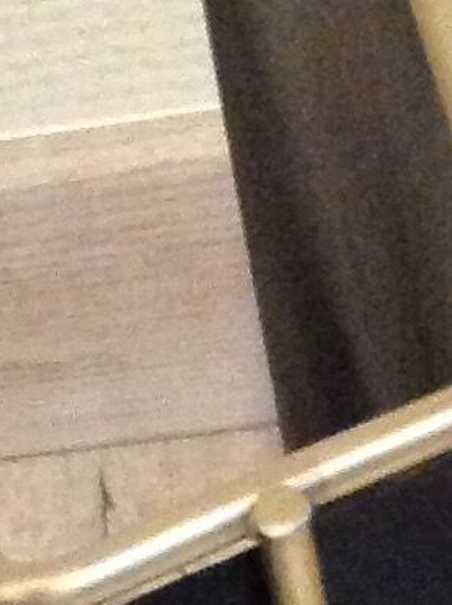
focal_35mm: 234
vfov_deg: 7.6
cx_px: 491
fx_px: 4083
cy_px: 1661
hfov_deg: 6.3
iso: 500
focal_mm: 4.28
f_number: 2.4
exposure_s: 1/15
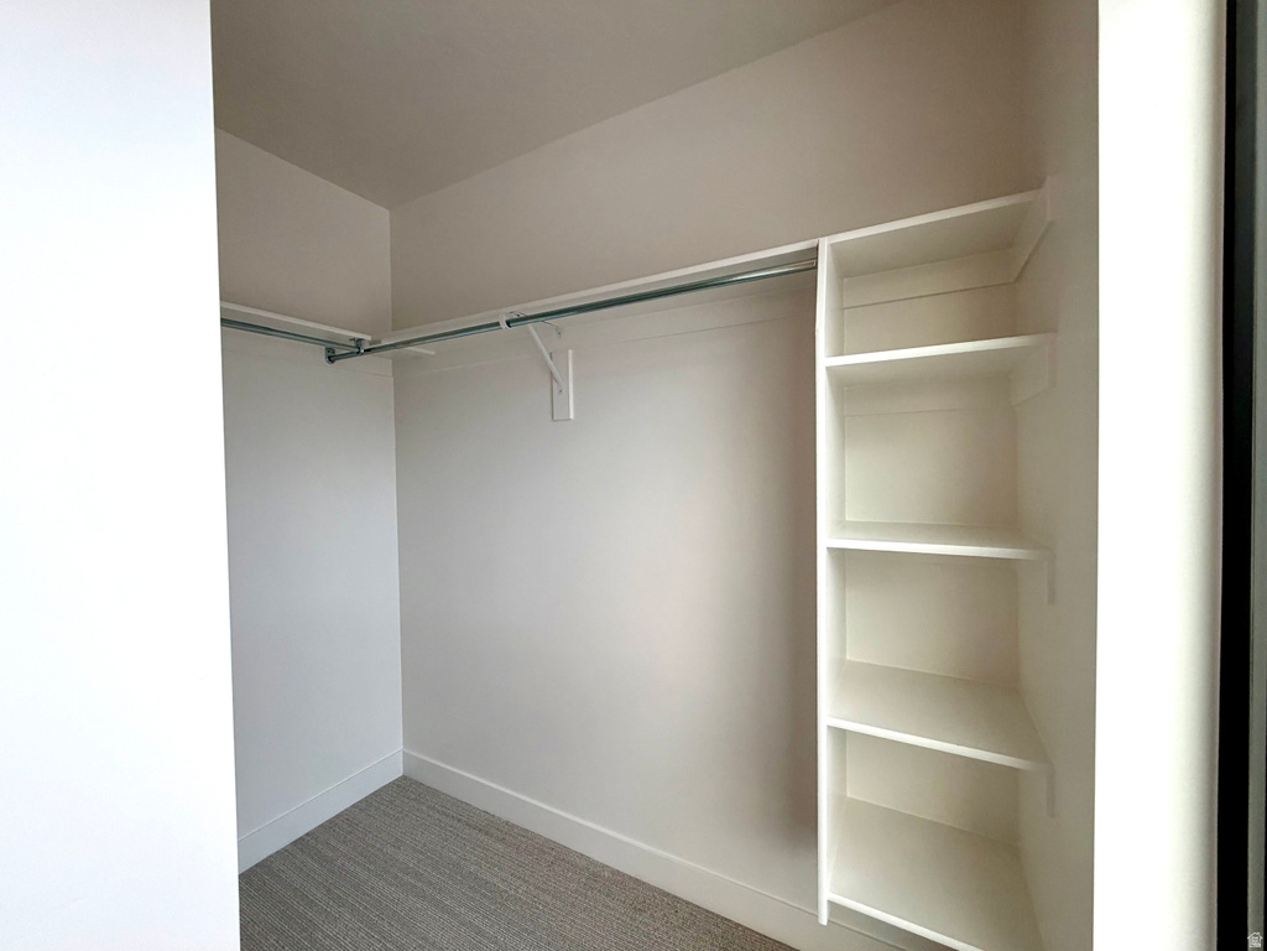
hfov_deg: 102.1
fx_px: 512
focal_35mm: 14
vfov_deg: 85.7
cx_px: 634
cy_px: 476
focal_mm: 2.22
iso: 250
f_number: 2.2
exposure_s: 1/121
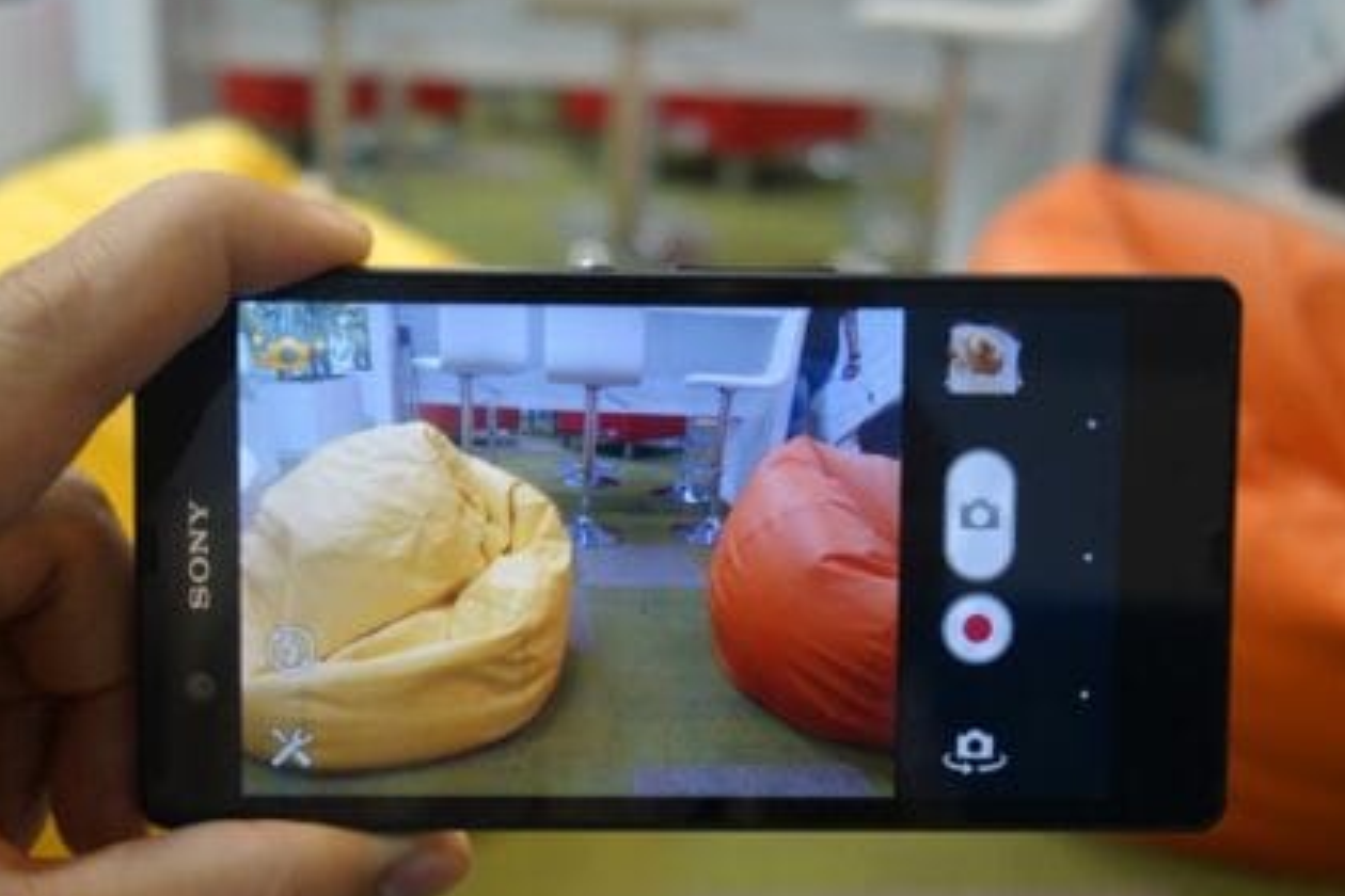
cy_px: 512
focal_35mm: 40
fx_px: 1494
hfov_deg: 48.4
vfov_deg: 33.3
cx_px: 647
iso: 400
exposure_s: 1/100
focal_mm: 10.4
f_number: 2.2
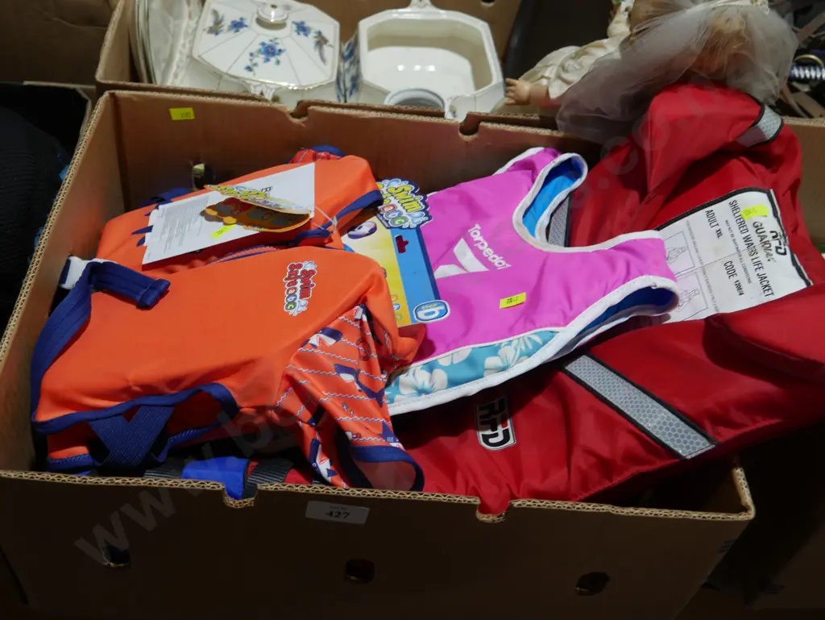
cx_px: 412
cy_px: 310
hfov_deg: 49.0
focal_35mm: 38
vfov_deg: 37.8
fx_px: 906
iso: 200
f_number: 4.1
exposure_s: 1/80
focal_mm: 19
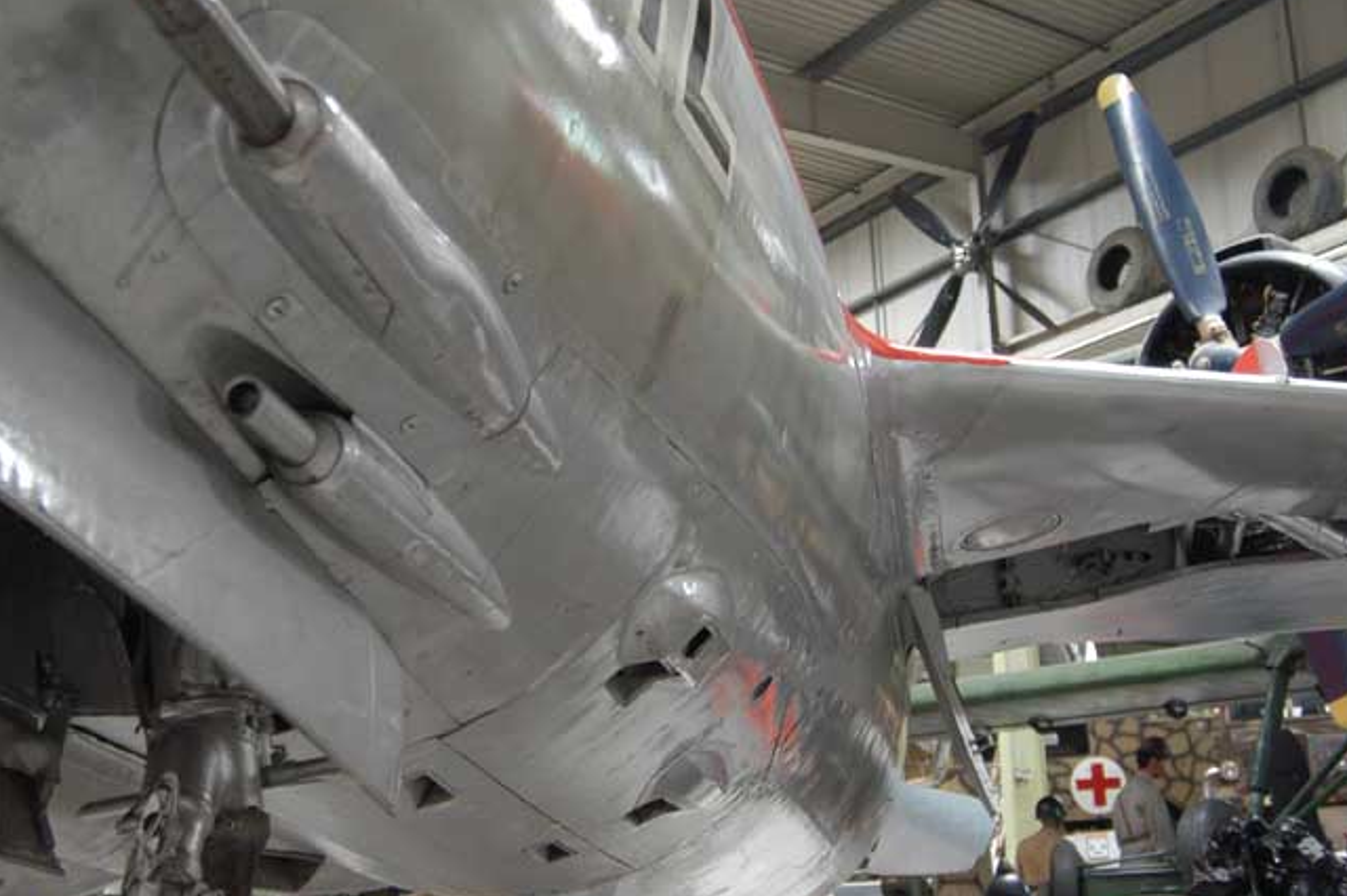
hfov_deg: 43.6
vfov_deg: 29.8
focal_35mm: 45
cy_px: 503
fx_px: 1683
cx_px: 602
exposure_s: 1/40
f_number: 3.5
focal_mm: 24
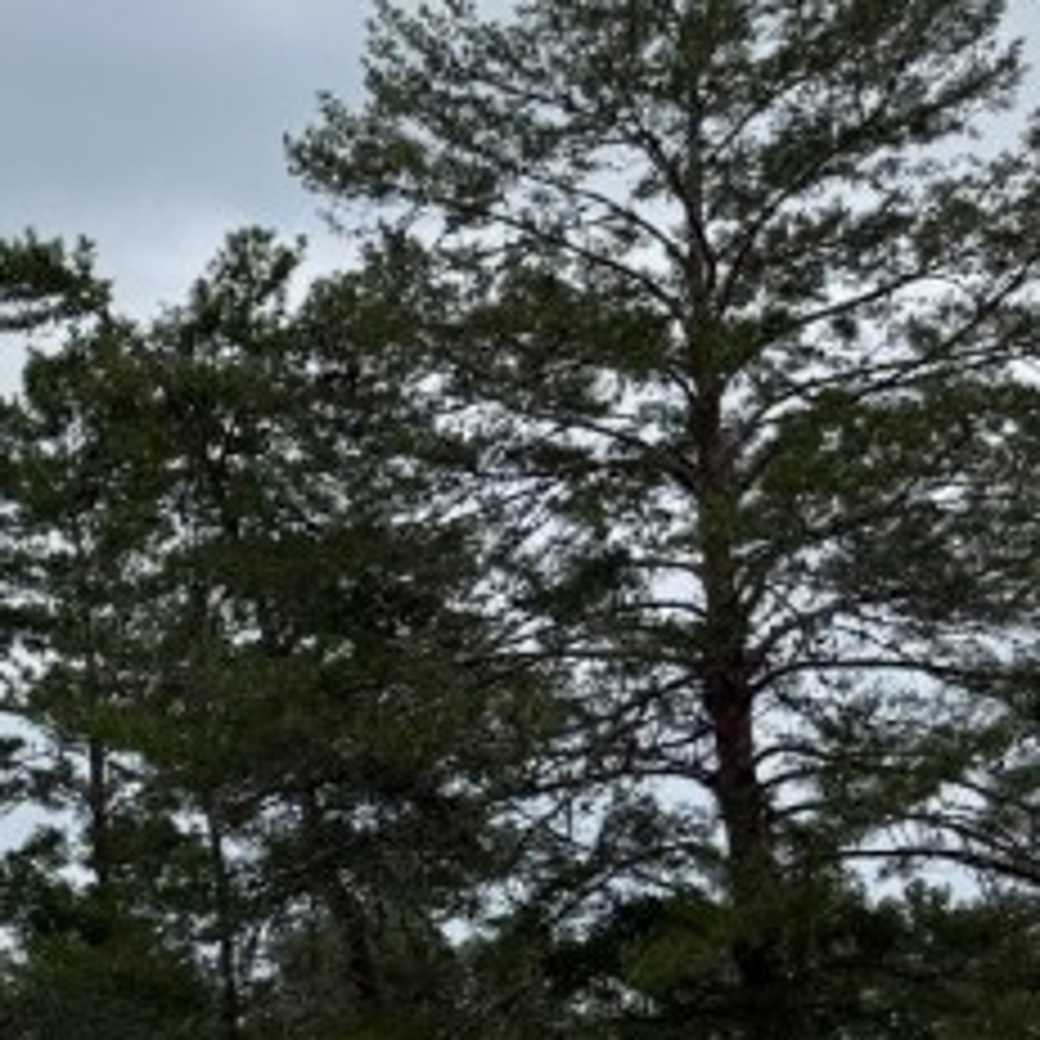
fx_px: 3195
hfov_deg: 15.5
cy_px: 1207
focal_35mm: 94
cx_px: -905
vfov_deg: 17.7
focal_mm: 6.76
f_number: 1.78
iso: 80
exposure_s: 1/6711
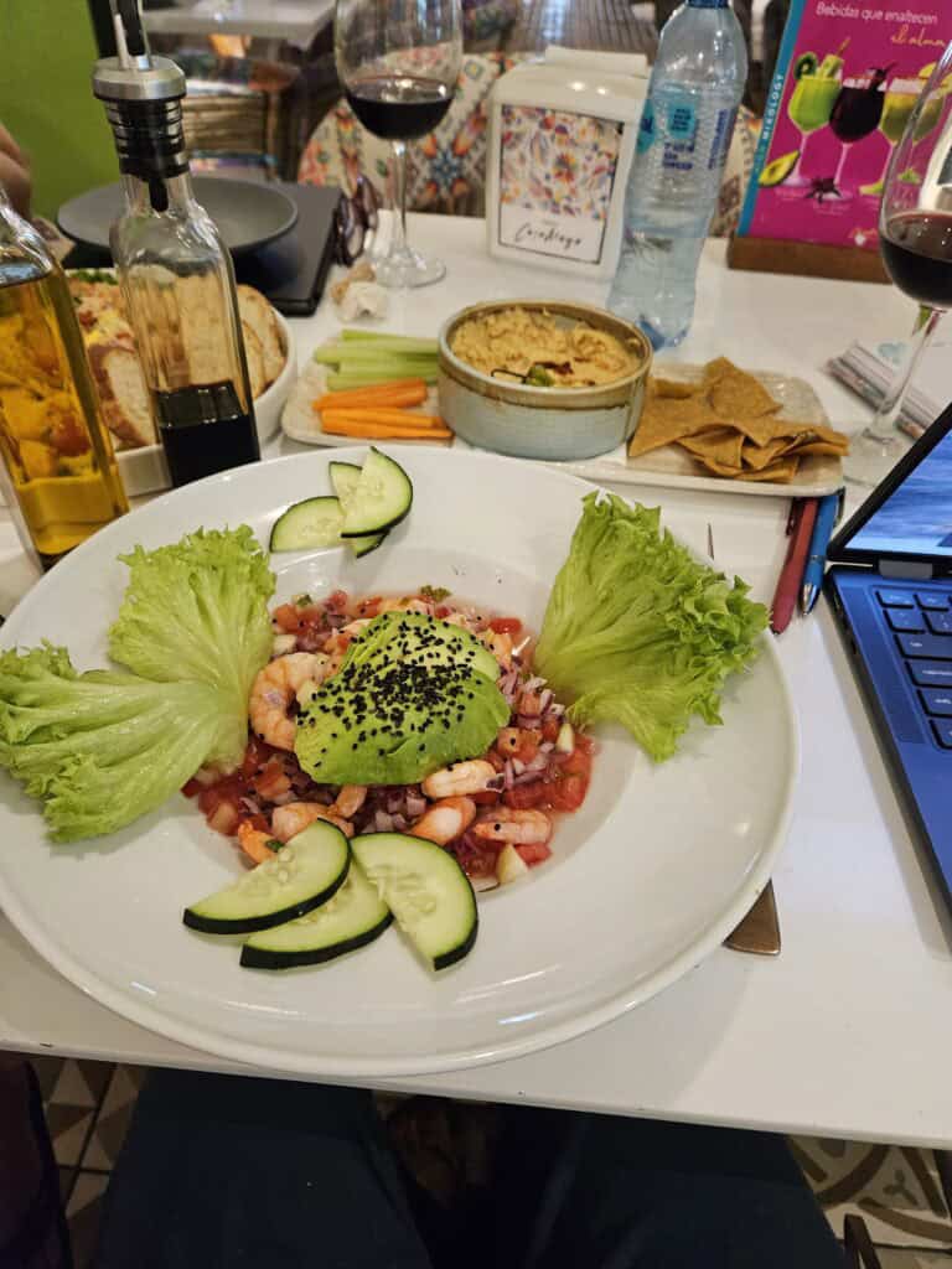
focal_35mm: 23
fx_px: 843
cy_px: 634
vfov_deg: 73.9
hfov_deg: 58.9
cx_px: 476
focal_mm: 5.4
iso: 1250
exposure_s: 1/120
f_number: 1.8
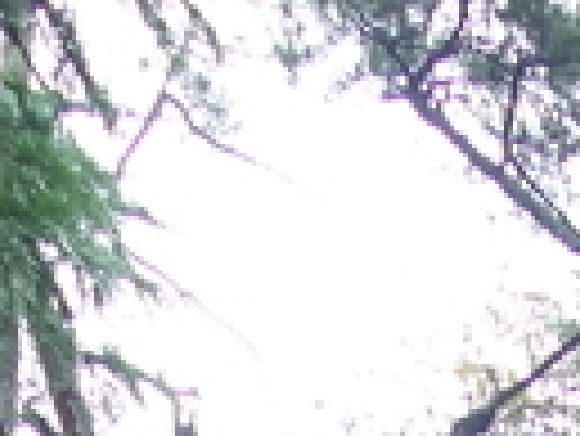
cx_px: 985
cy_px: 2414
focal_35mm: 250
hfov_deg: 7.7
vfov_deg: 4.7
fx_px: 4193
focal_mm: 10.4
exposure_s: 1/100
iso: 125
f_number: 3.5
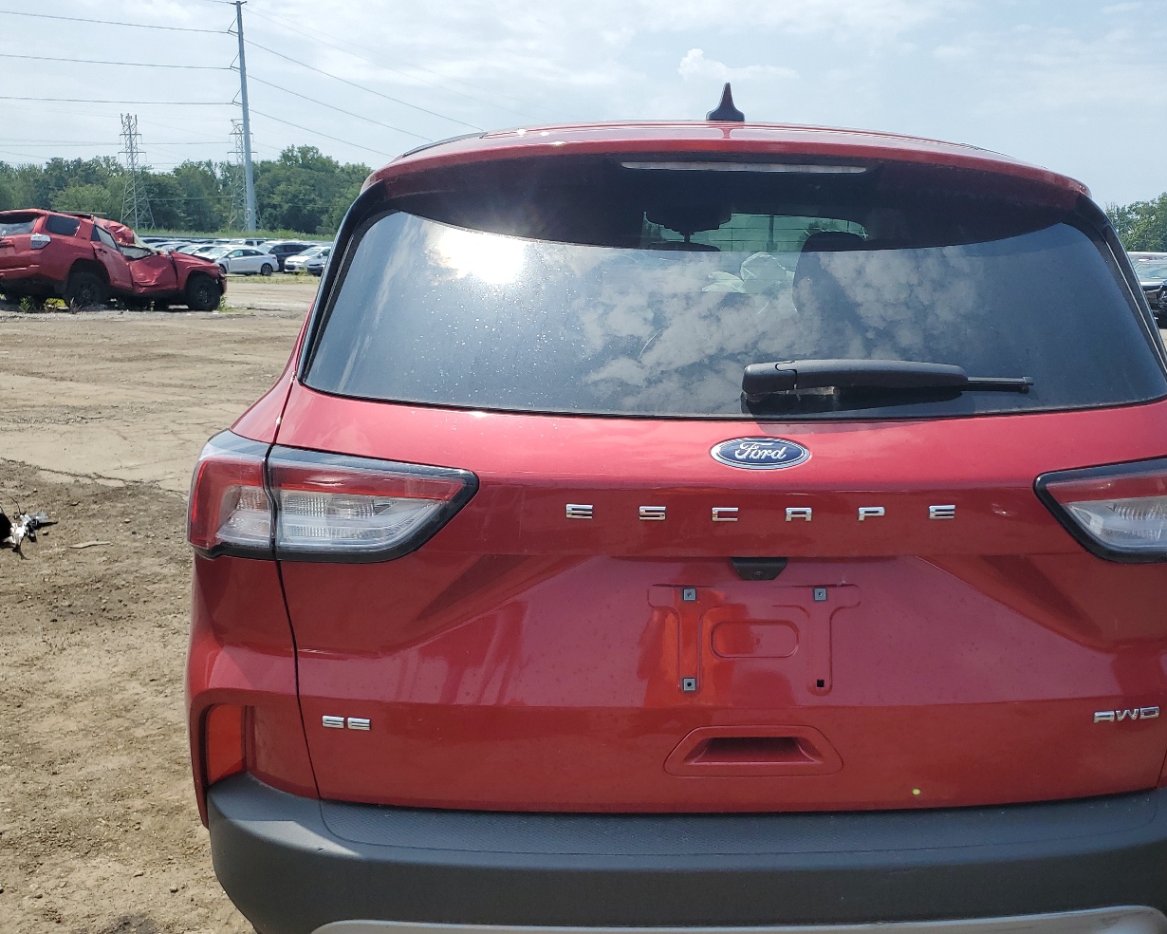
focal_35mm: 33
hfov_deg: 53.7
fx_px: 1140
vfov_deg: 44.3
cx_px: 718
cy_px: 557
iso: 50
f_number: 1.5
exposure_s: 1/3333
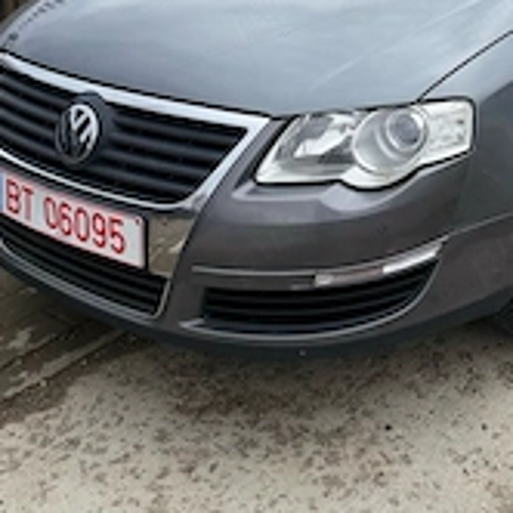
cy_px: 0
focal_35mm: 51
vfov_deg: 31.0
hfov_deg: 32.7
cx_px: 389
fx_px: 855
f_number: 1.78
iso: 80
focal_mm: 6.76
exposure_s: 1/3584
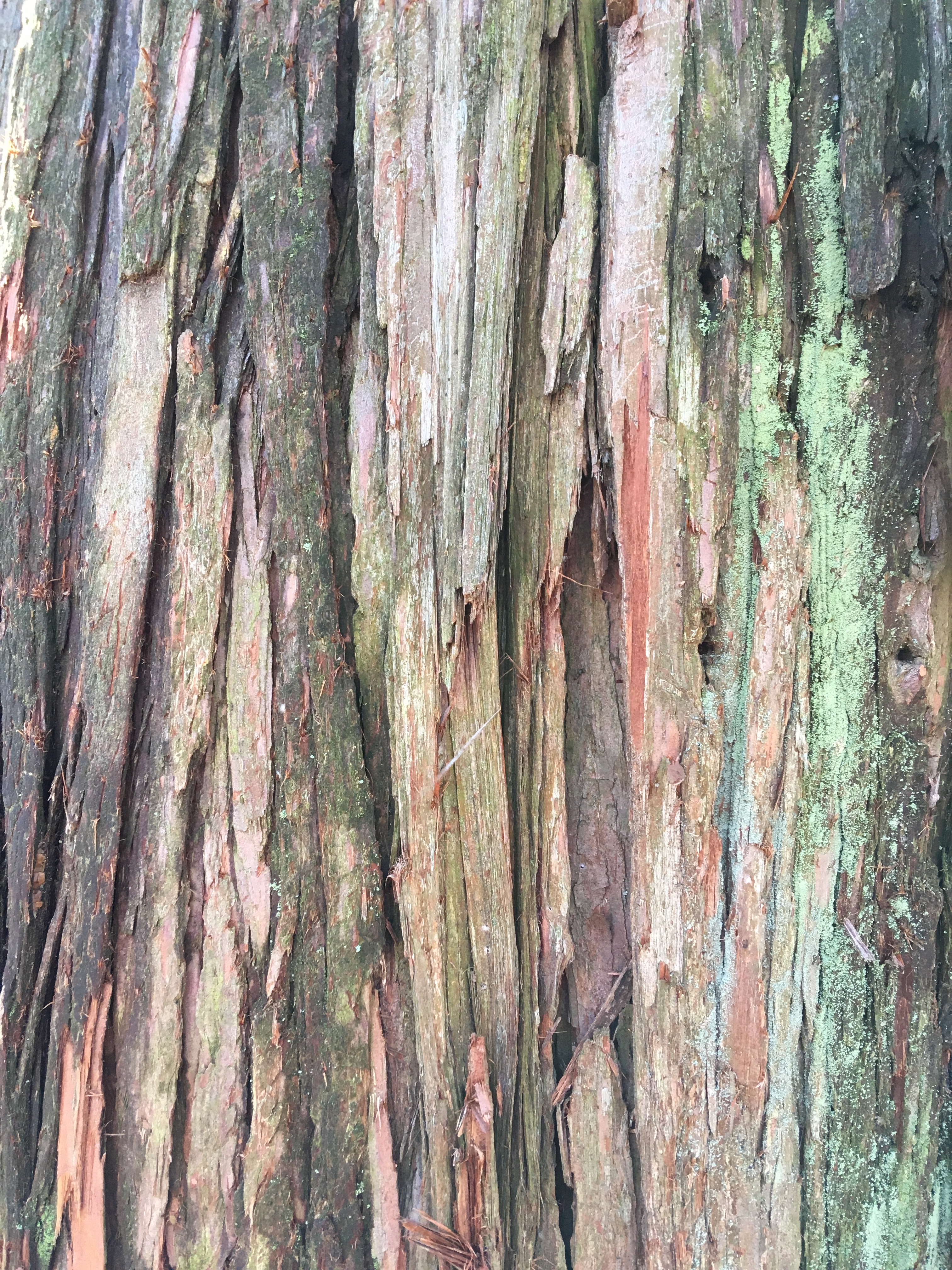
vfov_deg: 61.7
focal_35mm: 29
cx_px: 476
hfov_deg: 48.2
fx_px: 1063
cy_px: 635
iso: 40
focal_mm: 4.15
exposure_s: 1/30
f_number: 2.2
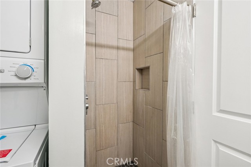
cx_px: 126
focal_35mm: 16
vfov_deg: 73.7
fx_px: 111
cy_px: 84
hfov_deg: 96.8
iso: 400
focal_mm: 16
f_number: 8
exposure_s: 1/3.33
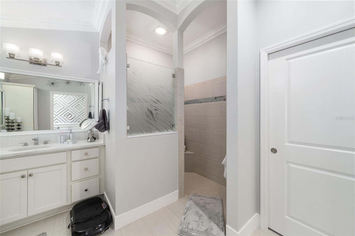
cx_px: 178
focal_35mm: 14
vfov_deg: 81.2
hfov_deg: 104.3
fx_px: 138
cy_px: 118
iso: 500
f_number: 8
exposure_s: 1/15
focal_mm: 14
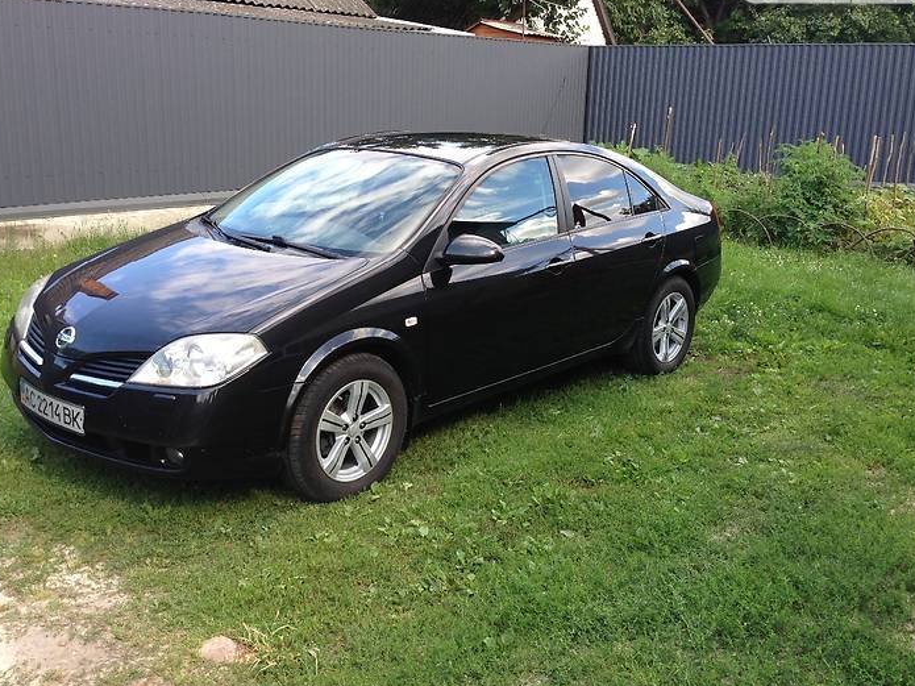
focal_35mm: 38
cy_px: 327
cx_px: 423
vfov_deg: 37.7
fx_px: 1004
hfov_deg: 48.9
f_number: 2.4
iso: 50
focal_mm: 4.1
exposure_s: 1/250
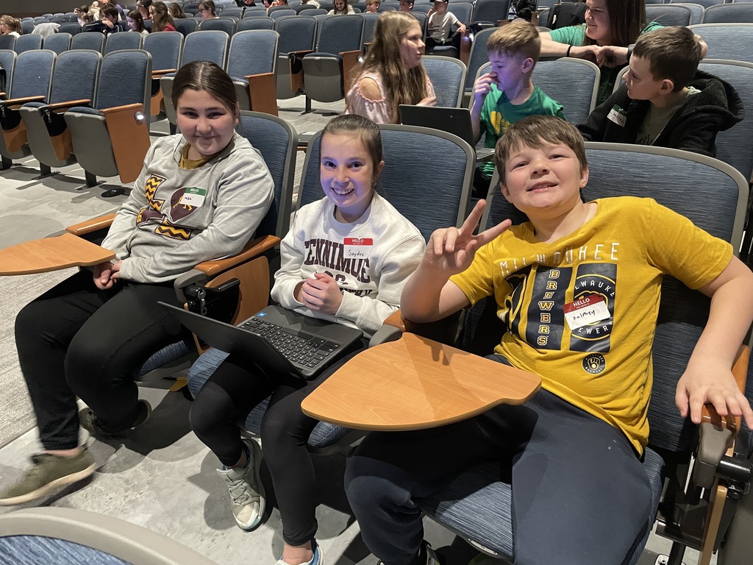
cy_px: 282
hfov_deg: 67.3
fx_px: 566
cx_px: 376
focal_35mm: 26
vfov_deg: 53.1
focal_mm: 4.2
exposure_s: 1/27
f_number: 1.6
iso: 640
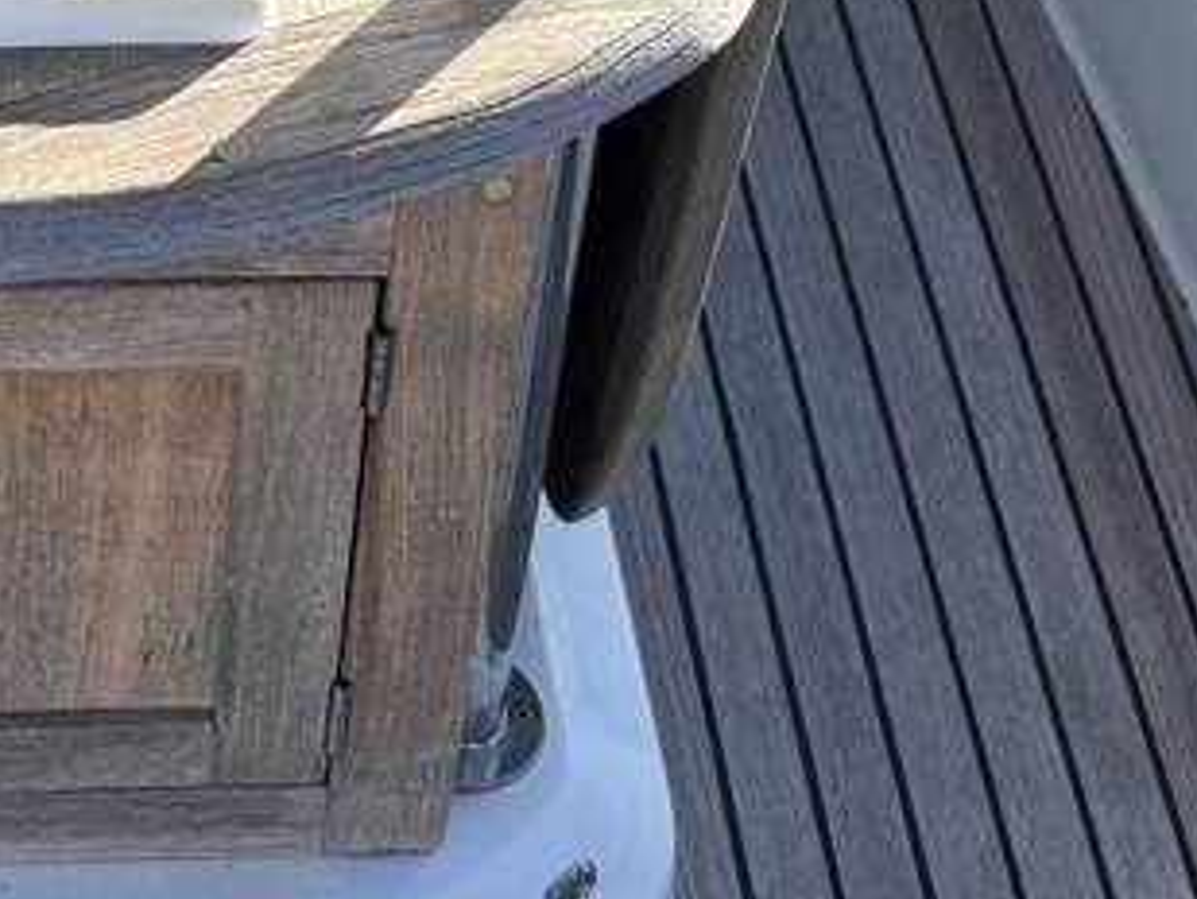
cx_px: 139
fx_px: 3494
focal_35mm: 101
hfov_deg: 19.1
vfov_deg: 14.0
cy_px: -329
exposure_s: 1/1080
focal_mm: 5.96
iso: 50
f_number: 1.6
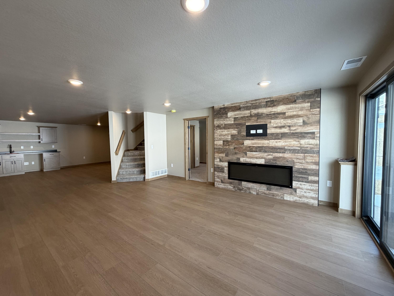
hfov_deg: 102.1
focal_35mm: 14
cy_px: 148
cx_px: 197
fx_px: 159
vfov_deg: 85.7
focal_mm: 2.22
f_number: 2.2
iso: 160
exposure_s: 1/120
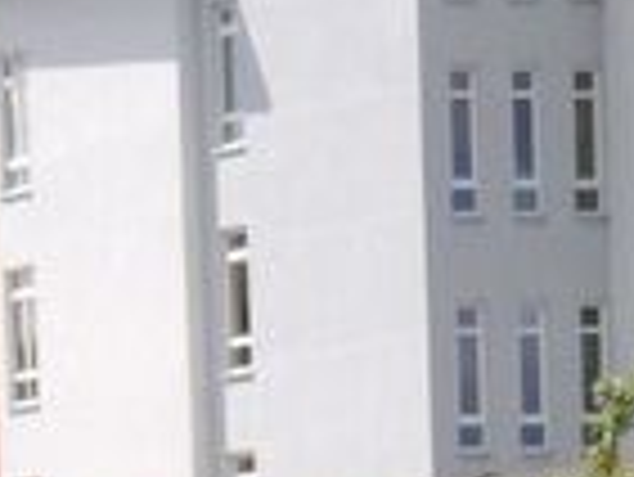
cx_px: 166
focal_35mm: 414
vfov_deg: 3.6
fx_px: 7589
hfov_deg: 4.8
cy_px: 828
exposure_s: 1/244
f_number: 7.1
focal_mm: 19.2
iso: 64
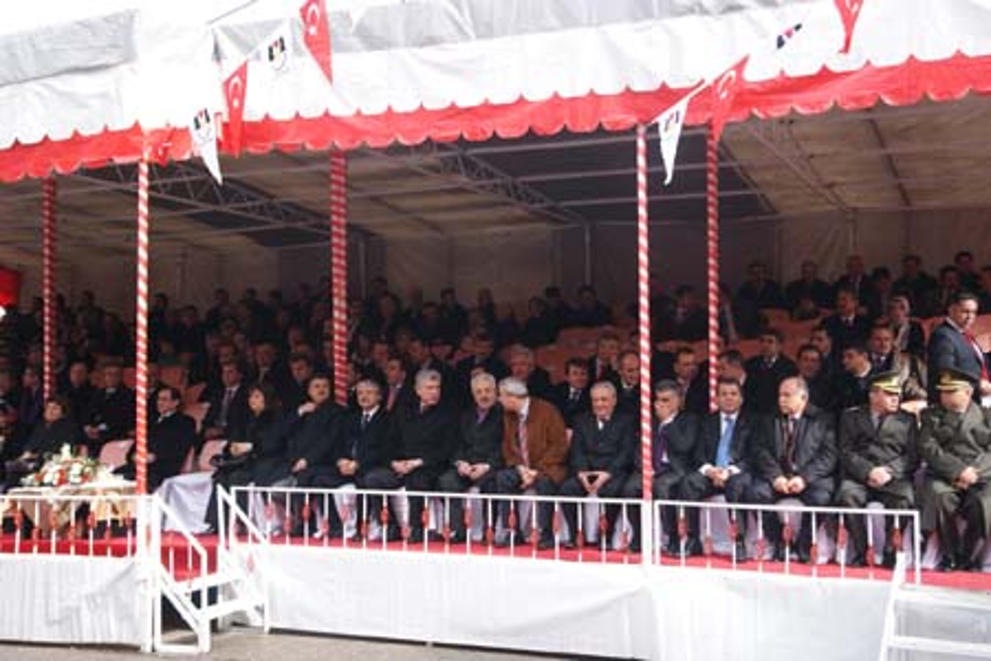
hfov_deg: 46.4
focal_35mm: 42
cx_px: 496
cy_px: 330
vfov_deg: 31.9
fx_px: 1156
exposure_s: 1/80
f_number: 5
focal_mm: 28
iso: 100
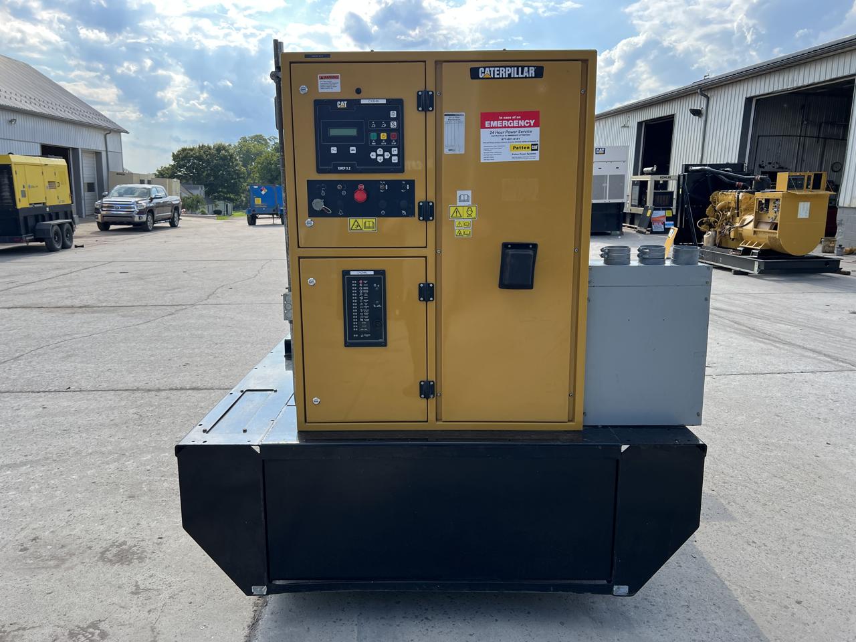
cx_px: 428
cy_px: 321
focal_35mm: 26
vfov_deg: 53.1
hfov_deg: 67.3
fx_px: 643
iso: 50
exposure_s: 1/2008
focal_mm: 5.7
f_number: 1.5
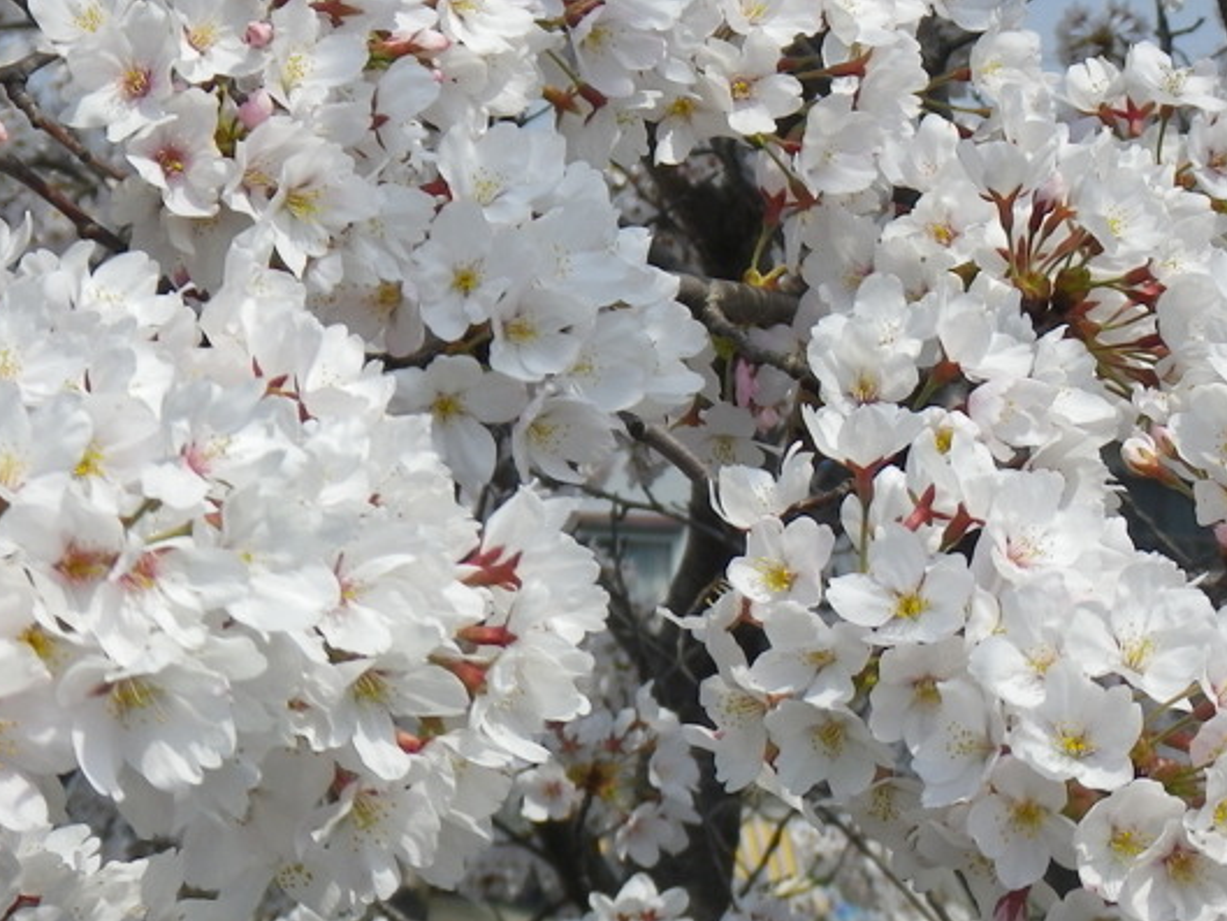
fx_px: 5283
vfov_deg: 10.0
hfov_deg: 13.2
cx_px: 601
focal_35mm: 149
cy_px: 350
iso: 80
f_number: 5.8
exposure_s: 1/400
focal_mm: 13.7
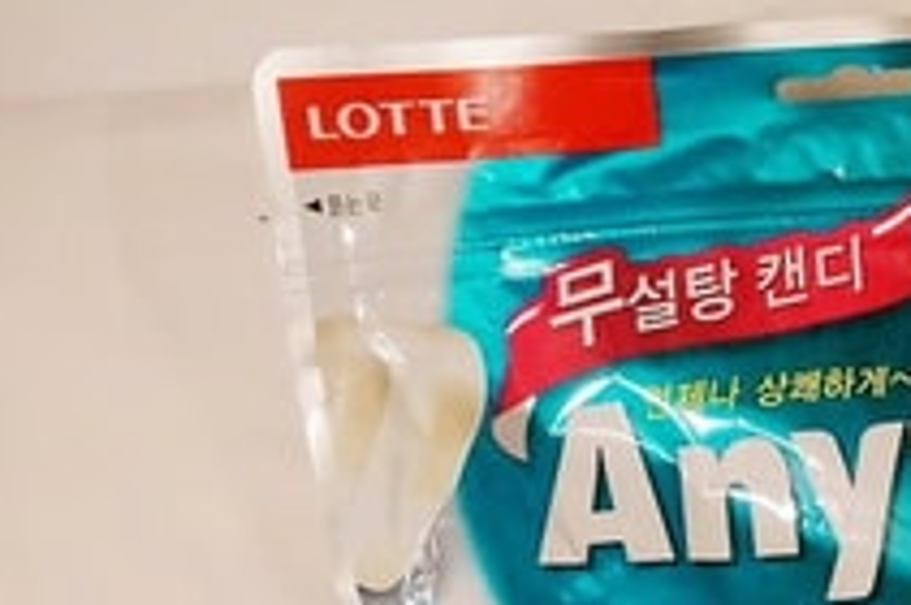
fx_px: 2868
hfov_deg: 16.5
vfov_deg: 11.7
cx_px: 1351
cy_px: 802
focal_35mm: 114
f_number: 7.1
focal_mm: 25
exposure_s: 1/40
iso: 3200
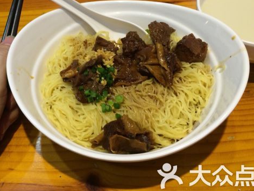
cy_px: 62
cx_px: 104
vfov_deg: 33.3
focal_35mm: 43
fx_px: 316
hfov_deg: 43.7
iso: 40
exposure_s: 1/30
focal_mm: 4.15
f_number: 2.2
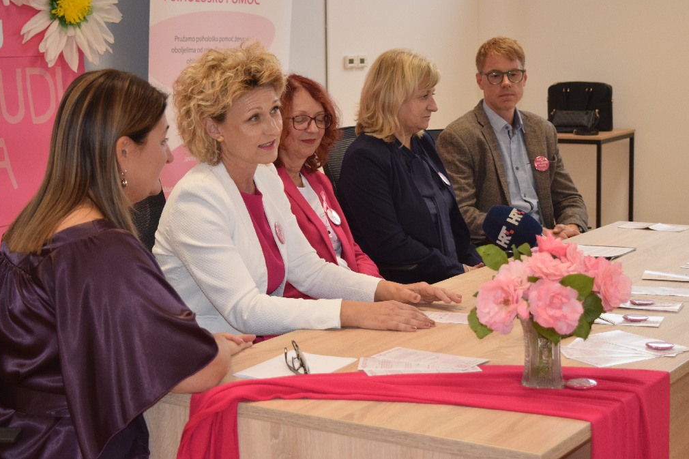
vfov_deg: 19.5
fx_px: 1339
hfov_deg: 28.8
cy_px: 227
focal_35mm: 70
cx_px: 344
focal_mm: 46
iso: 800
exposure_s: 1/100
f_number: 5
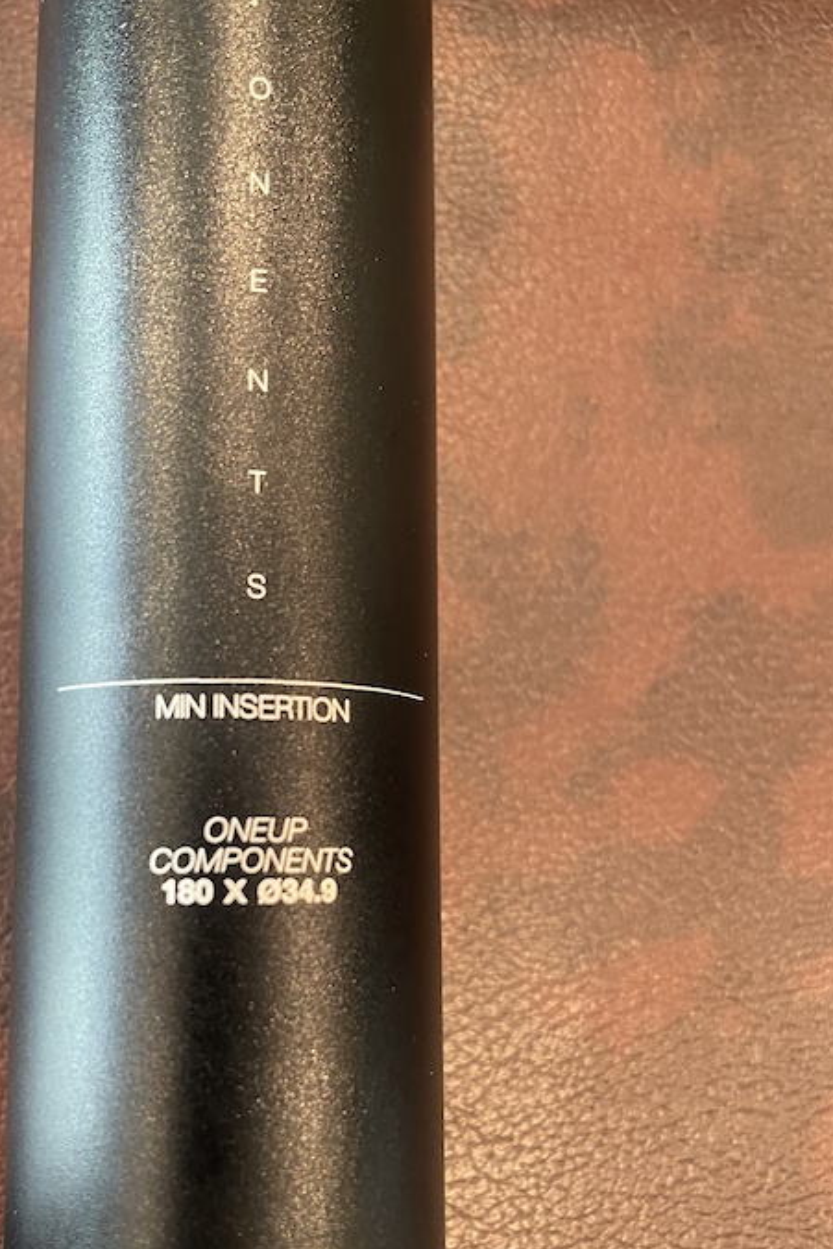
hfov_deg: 40.8
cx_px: 305
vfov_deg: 58.3
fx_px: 1110
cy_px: 735
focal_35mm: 32
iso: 400
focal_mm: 4.2
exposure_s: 1/40
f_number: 1.6
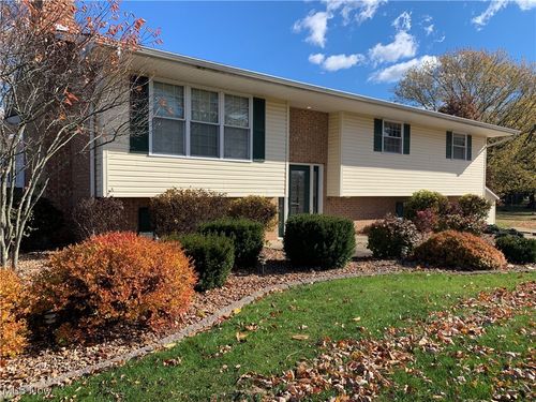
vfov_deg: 53.1
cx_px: 268
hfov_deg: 67.3
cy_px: 201
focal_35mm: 26
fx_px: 403
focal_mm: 4.25
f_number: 1.8
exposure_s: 1/1585
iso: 25
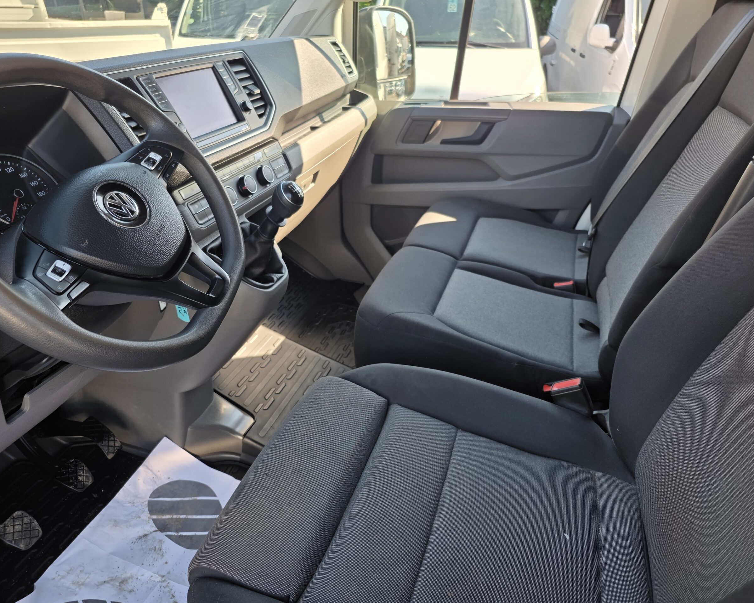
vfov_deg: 58.8
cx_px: 370
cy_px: 301
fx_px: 536
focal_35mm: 24
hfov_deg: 70.3
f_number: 1.7
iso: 32
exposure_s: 1/180
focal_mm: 6.25
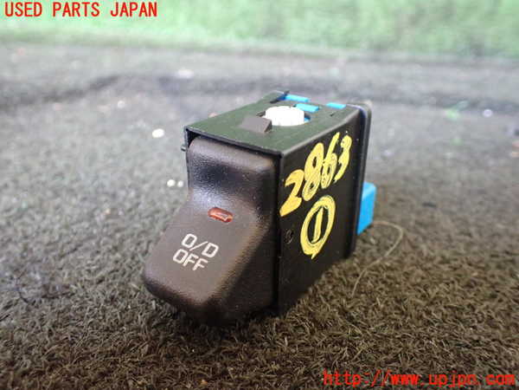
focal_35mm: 30
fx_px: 450
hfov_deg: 60.0
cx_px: 260
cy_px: 195
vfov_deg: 46.8
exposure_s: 1/40
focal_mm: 5.4
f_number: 2.3
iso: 800
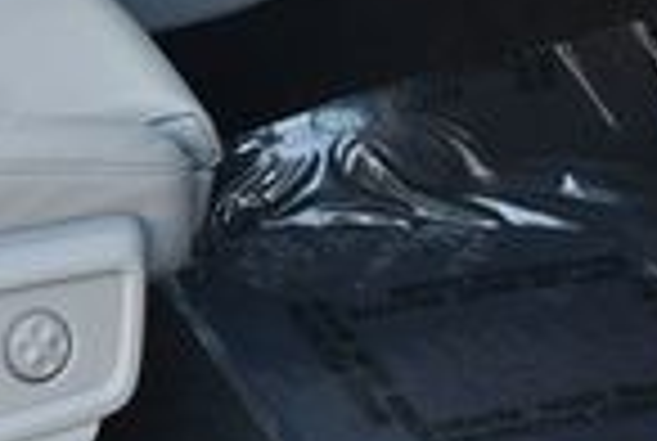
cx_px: -4
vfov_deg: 8.5
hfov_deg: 12.8
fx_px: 2889
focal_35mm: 158
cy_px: -261
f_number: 3.5
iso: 400
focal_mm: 18
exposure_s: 1/250
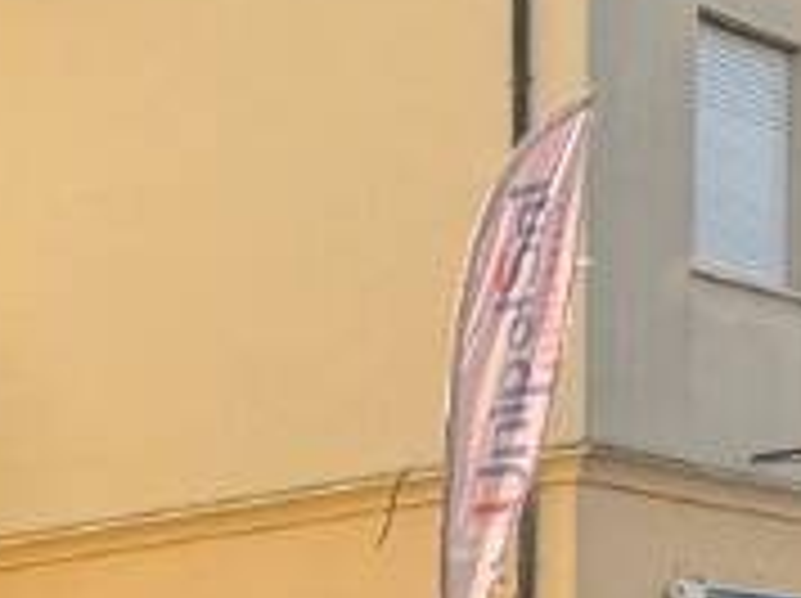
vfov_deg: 9.3
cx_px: -1127
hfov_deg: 11.4
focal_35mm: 144
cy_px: 1371
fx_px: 3328
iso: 80
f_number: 1.78
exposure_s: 1/782
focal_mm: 6.86
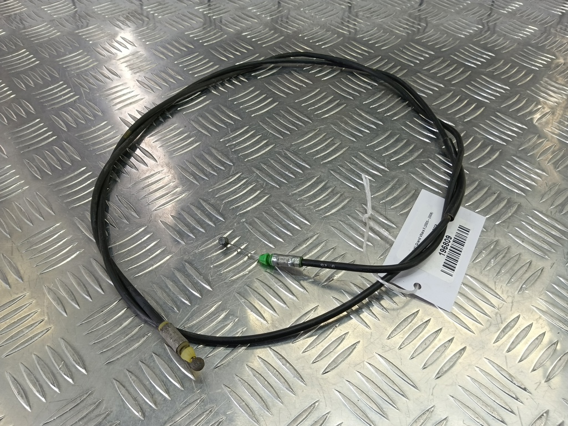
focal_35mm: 23
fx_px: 377
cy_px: 213
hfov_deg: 73.9
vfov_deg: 58.9
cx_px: 284
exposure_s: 1/50
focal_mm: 4.11
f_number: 1.6
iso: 95
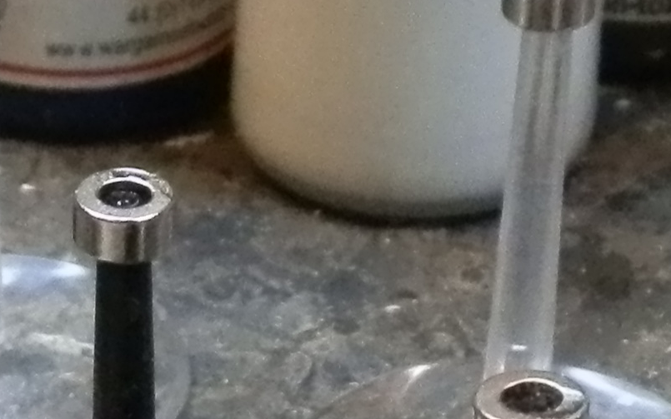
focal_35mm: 158
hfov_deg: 13.0
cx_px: -65
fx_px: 2889
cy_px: 650
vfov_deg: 8.1
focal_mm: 5
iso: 400
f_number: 3.1
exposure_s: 1/125
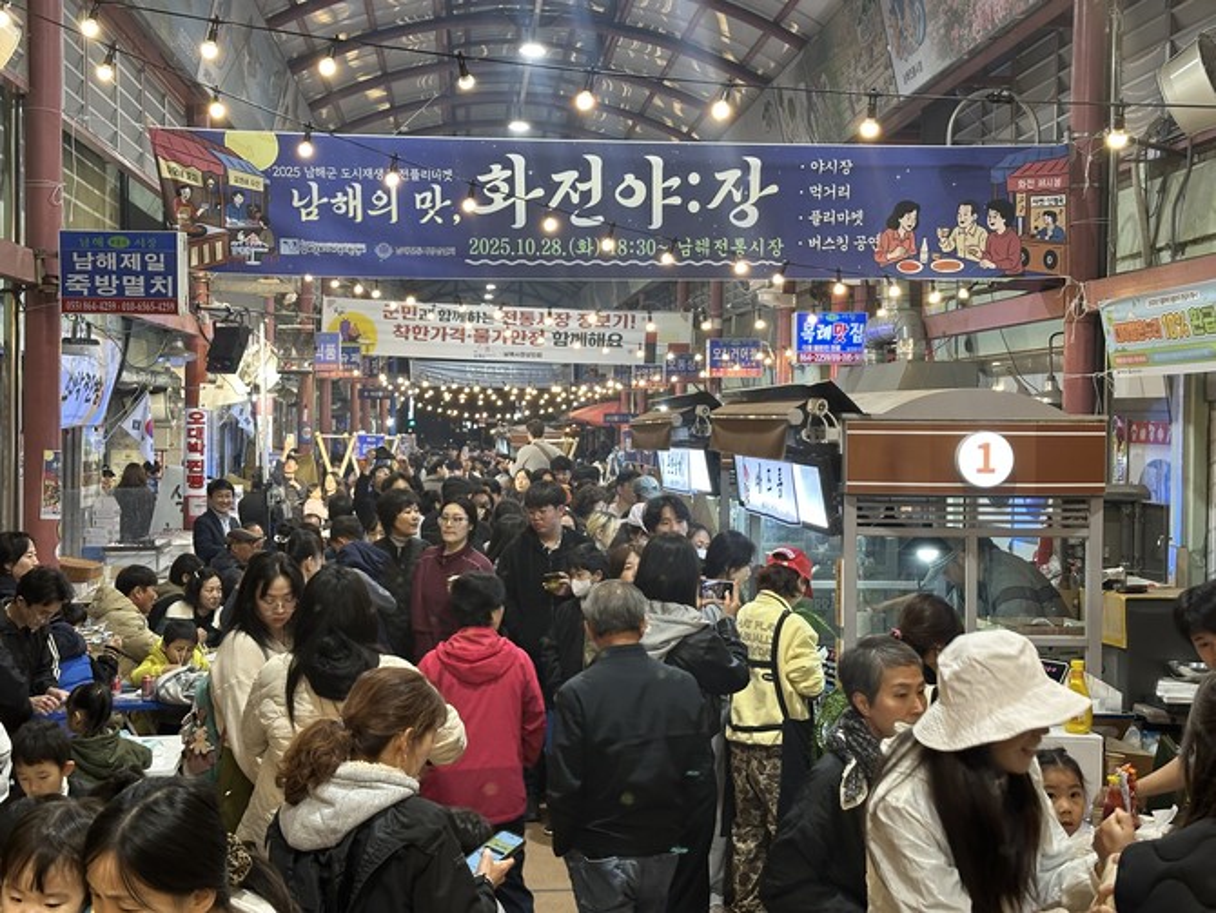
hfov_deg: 39.6
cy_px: 456
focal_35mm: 48
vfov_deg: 30.3
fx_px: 1687
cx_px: 608
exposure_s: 1/60
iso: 125
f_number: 1.78
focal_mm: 6.86
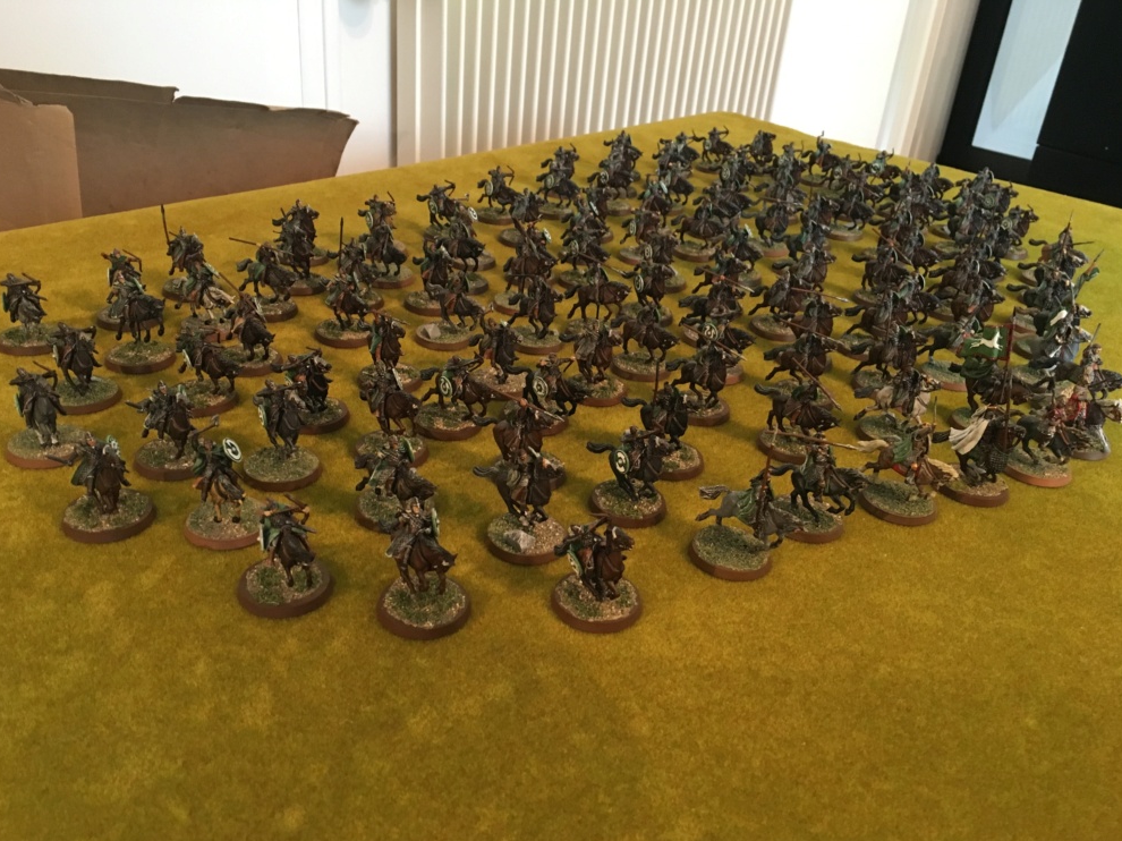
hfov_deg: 60.0
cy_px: 434
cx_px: 556
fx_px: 972
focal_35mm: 30
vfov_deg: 46.8
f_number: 2.2
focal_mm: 4.15
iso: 200
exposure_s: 1/20
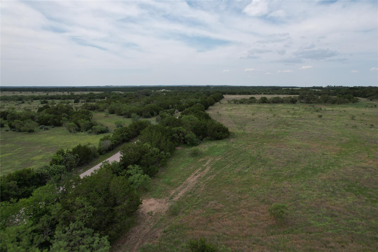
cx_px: 189
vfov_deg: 57.2
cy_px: 126
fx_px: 231
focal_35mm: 22
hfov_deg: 78.6
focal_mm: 8.38
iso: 110
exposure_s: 1/2000
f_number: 2.8
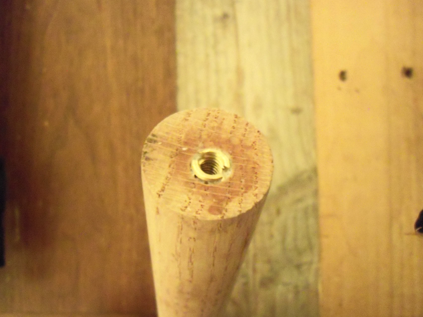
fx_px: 452
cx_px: 204
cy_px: 161
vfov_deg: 38.7
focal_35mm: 37
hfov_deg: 50.1
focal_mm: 5.7
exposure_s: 1/5
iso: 800
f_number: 2.9
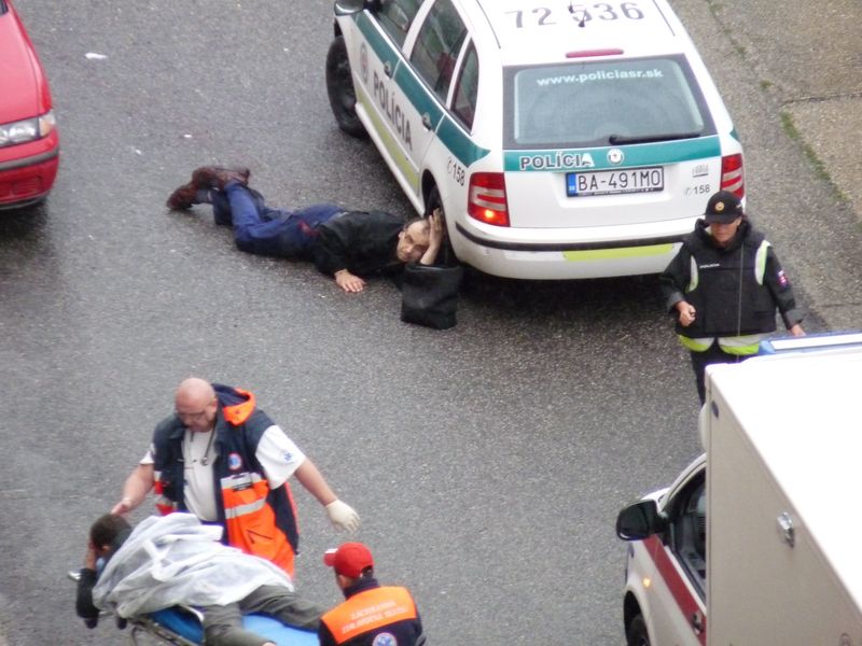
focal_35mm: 481
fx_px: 11978
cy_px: 323
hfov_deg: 4.1
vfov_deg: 3.1
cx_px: 431
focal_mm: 85.5
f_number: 4.4
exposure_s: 1/320
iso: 800
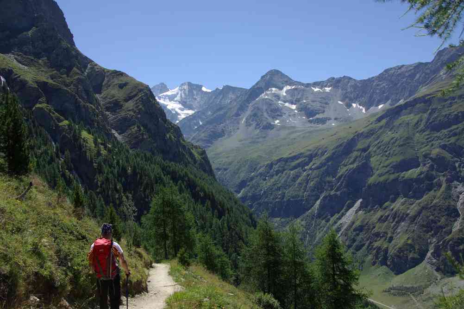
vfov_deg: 38.1
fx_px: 446
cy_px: 154
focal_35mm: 35
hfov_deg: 54.9
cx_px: 232
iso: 100
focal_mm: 23.1
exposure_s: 1/180
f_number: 8
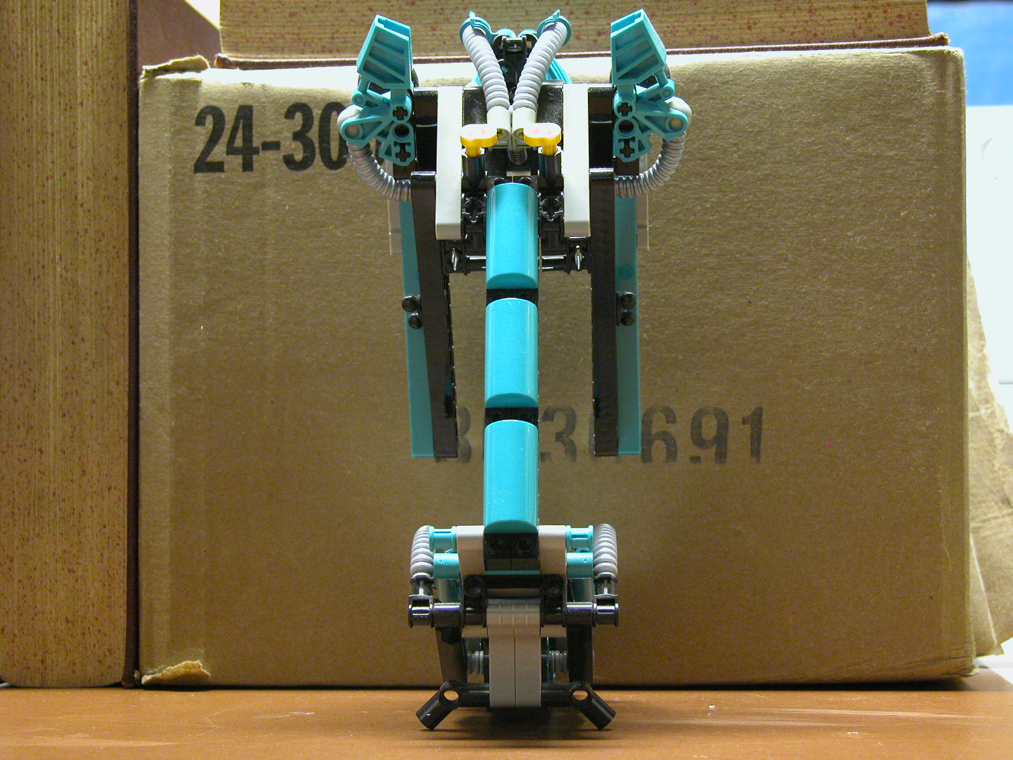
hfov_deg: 25.3
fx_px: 2253
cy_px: 380
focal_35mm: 77
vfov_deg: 19.1
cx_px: 506
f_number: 3.4
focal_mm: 19.9
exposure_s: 1/4.9
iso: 369
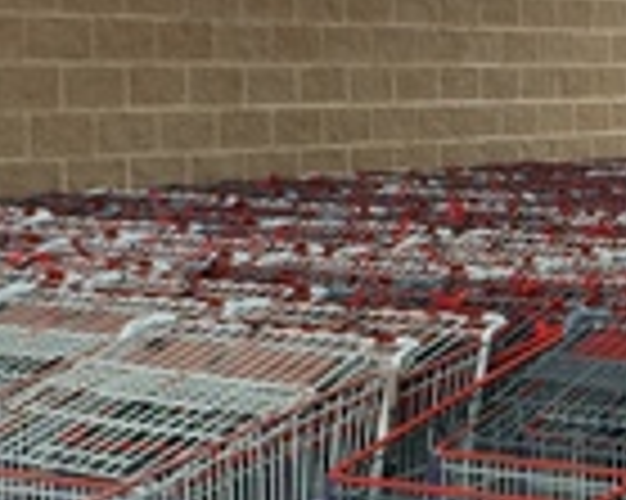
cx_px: 698
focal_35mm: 126
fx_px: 2333
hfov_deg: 14.9
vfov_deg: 12.2
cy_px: 390
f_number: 2.2
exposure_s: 1/30
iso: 50
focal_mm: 4.12
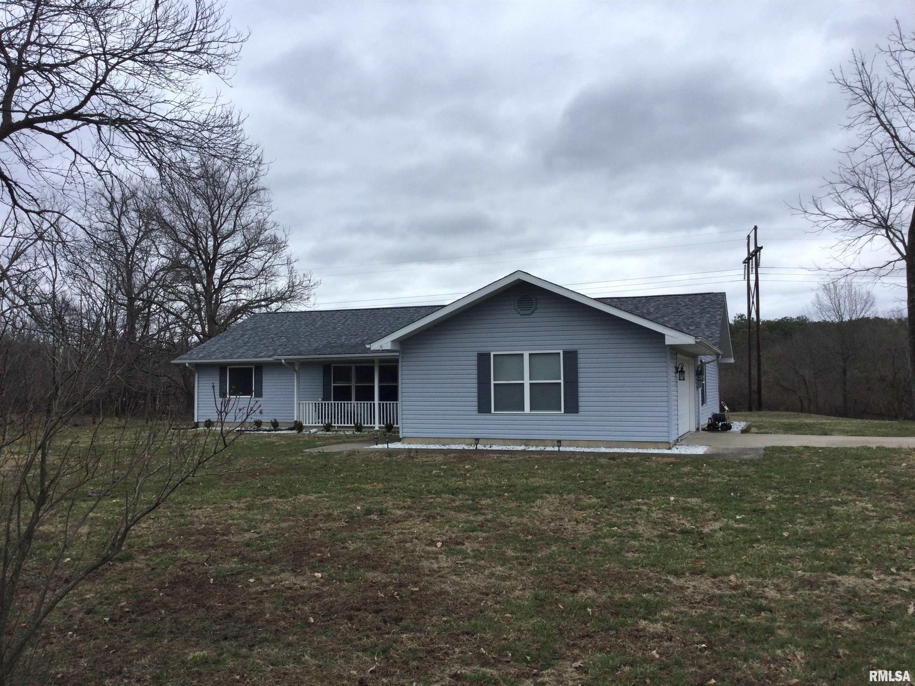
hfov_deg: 58.4
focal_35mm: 31
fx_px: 819
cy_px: 343
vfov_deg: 45.4
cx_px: 458
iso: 25
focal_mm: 3.3
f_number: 2.4
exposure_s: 1/319
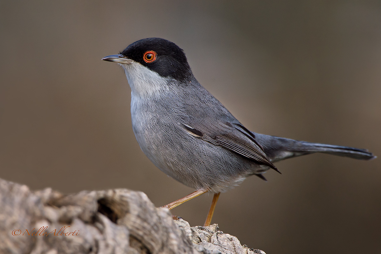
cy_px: 127
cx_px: 190
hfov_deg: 2.4
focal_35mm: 850
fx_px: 8995
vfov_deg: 1.6
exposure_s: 1/640
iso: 800
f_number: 6.3
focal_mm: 850
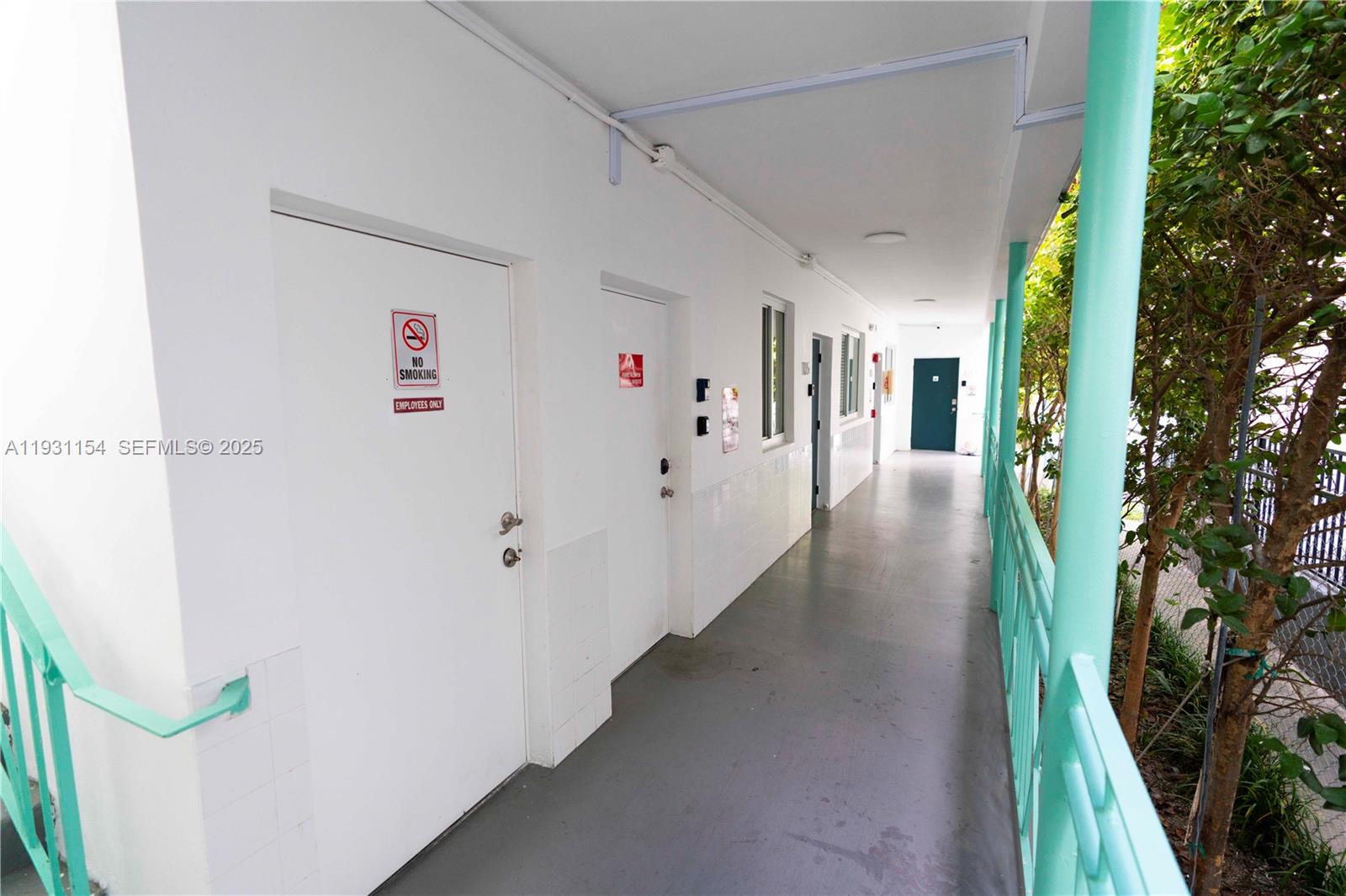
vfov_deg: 73.7
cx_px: 673
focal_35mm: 16
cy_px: 448
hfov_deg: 96.7
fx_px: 598
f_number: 3.2
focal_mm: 16
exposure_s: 1/160
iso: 250
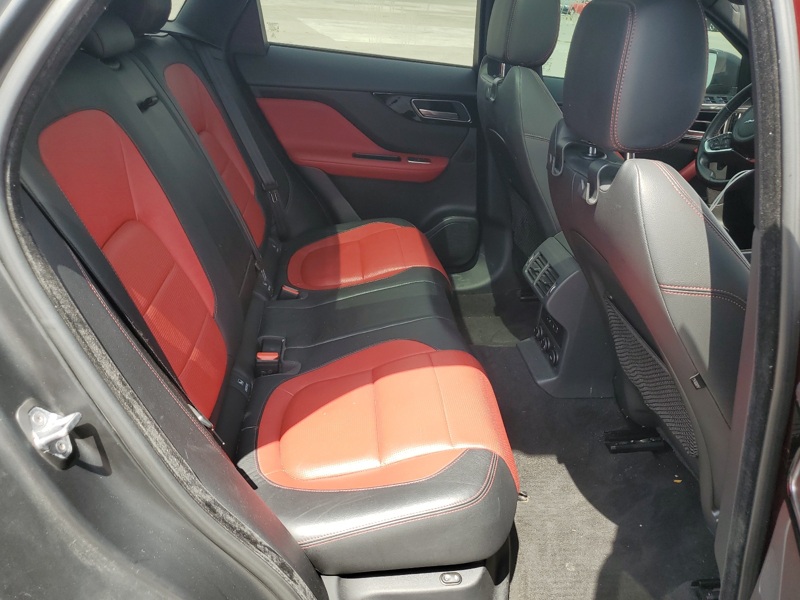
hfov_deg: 67.3
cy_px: 300
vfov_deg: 53.1
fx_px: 601
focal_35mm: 26
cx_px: 400
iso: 50
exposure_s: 1/435
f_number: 1.5
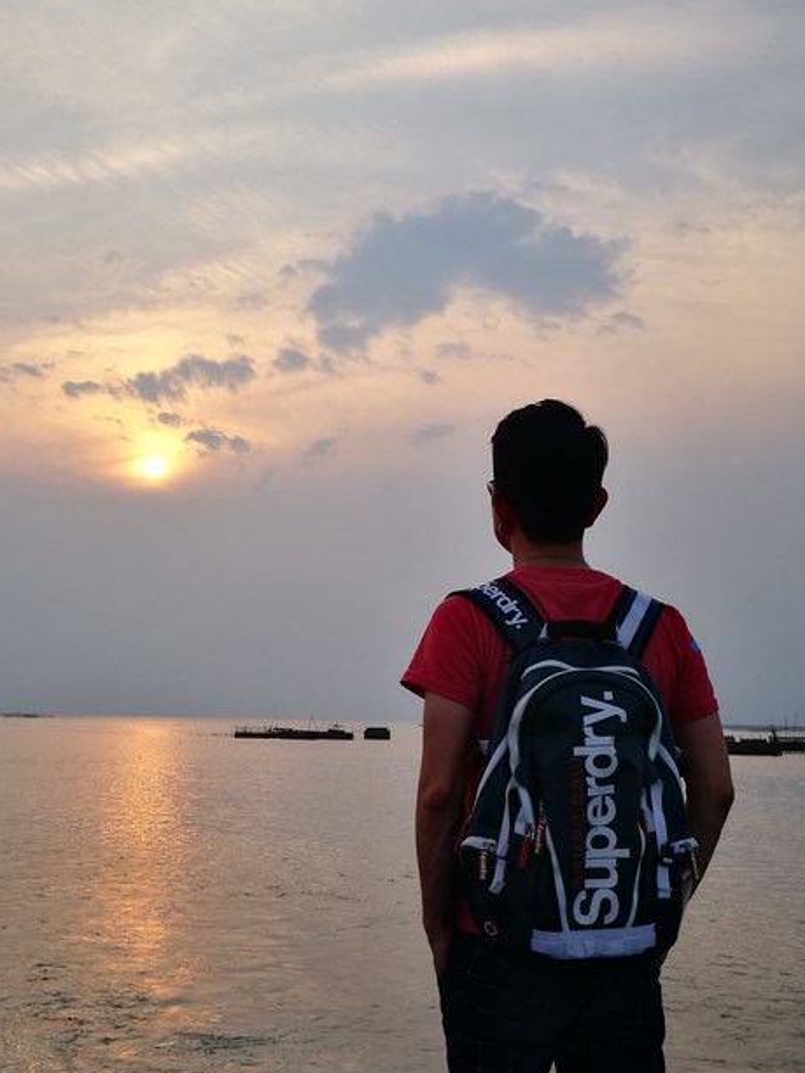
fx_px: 1457
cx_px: 390
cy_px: 691
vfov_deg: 40.1
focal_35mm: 47
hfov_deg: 30.9
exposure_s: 1/404
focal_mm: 4.5
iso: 50
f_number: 2.2
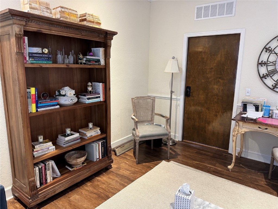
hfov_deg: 71.6
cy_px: 104
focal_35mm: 24
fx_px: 193
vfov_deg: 56.8
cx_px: 139
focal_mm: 6.76
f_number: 1.78
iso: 250
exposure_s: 1/60
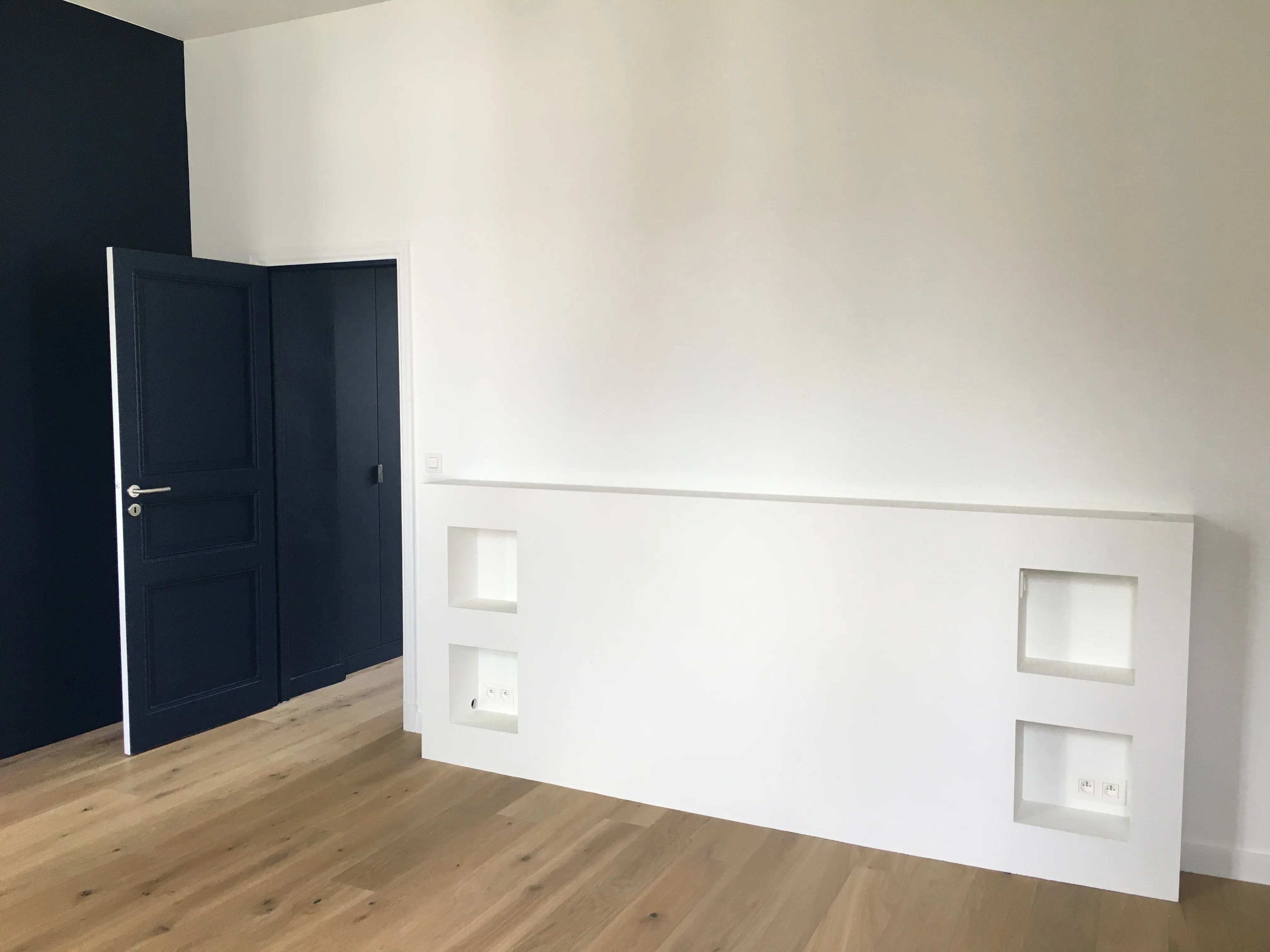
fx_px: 1064
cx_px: 635
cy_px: 476
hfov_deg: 61.7
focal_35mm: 29
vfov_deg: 48.2
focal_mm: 4.15
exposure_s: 1/33
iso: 32
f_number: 2.2
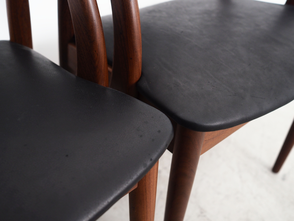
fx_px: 289
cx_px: 147
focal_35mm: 34
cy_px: 110
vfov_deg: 41.8
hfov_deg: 54.0
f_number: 2.5
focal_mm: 17
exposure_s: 1/60
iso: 640
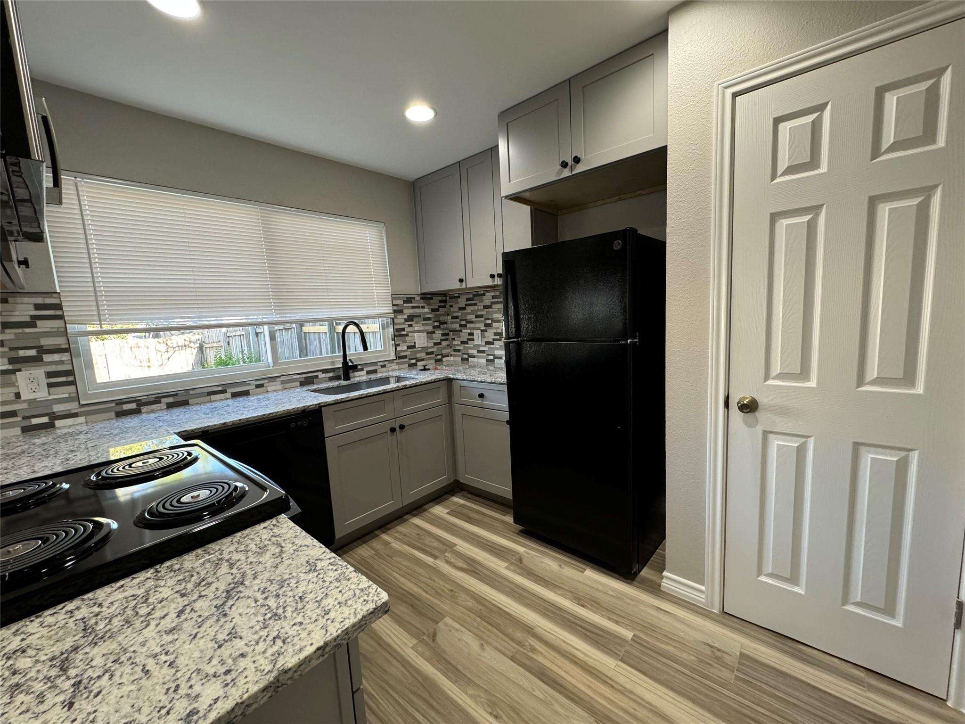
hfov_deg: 102.1
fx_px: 390
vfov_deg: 85.7
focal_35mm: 14
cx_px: 482
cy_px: 362
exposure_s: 1/120
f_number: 2.2
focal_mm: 2.22
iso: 250
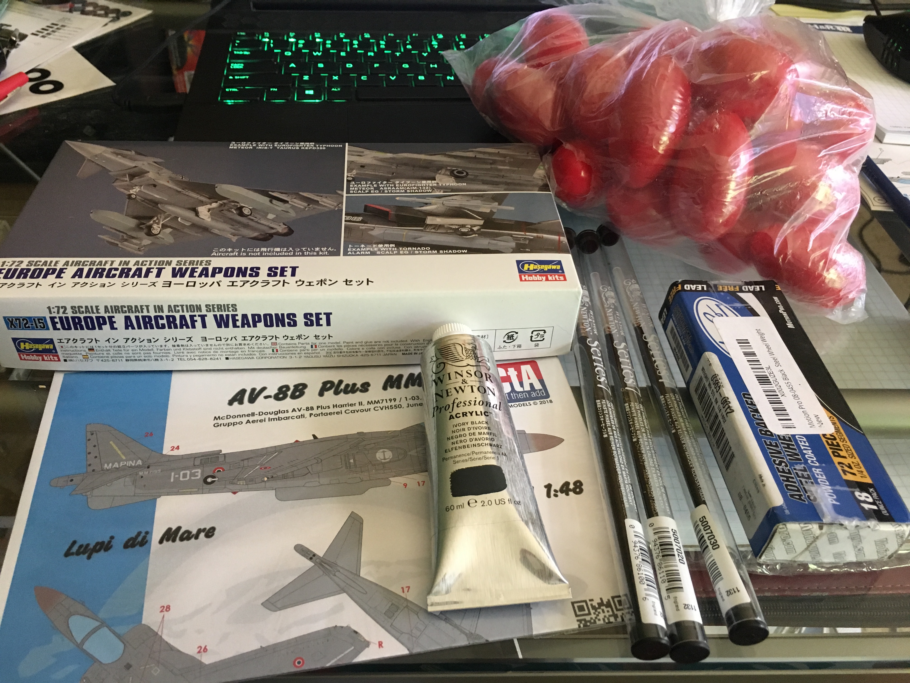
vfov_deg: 48.2
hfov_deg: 61.7
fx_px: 762
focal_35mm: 29
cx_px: 455
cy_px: 342
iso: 160
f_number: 2.2
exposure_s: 1/30
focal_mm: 4.15
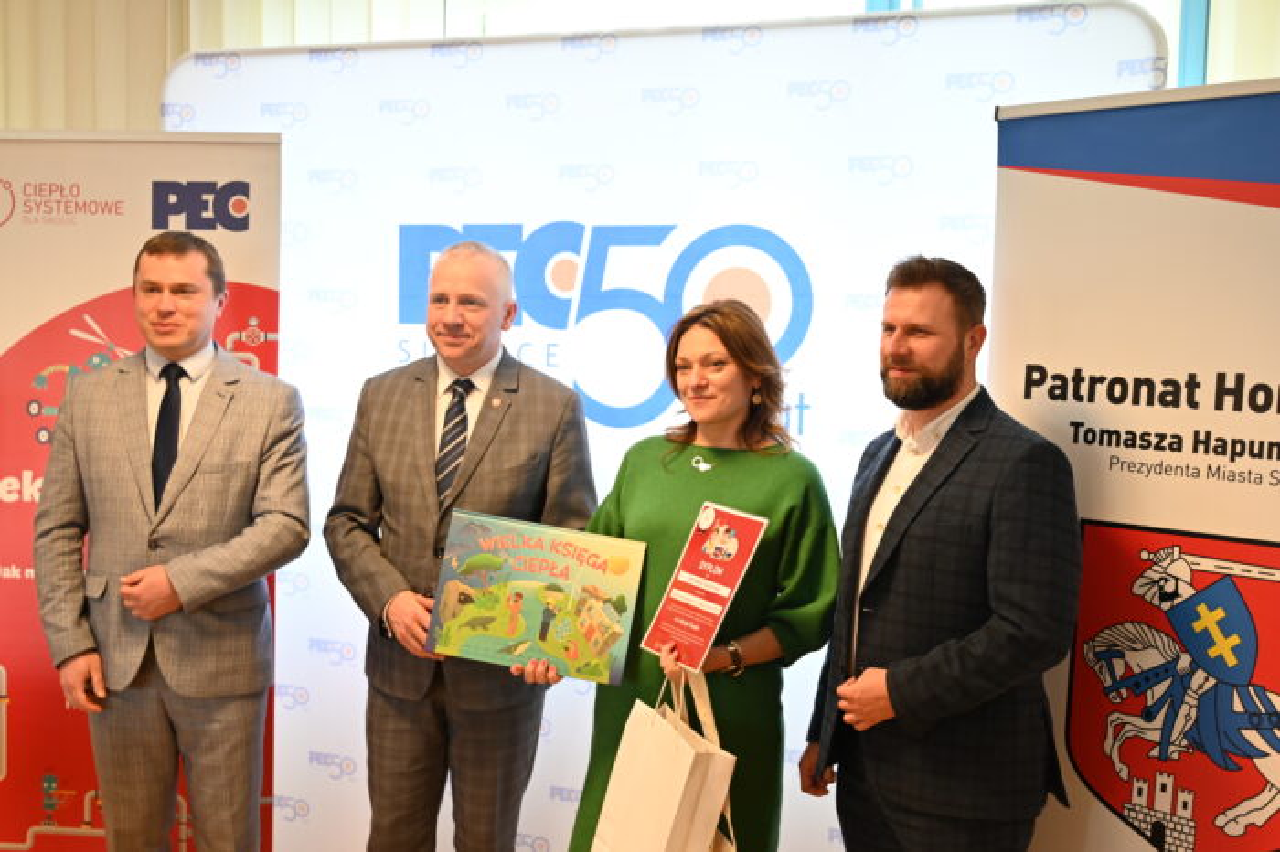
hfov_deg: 47.4
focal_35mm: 41
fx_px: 1457
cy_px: 426
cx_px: 640
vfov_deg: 32.6
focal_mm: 41
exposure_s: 1/125
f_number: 4
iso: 1600
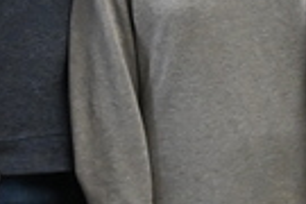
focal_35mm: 182
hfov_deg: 8.9
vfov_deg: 7.5
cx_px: 970
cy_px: -40
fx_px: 1547
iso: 3600
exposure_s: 1/60
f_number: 4
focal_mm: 24
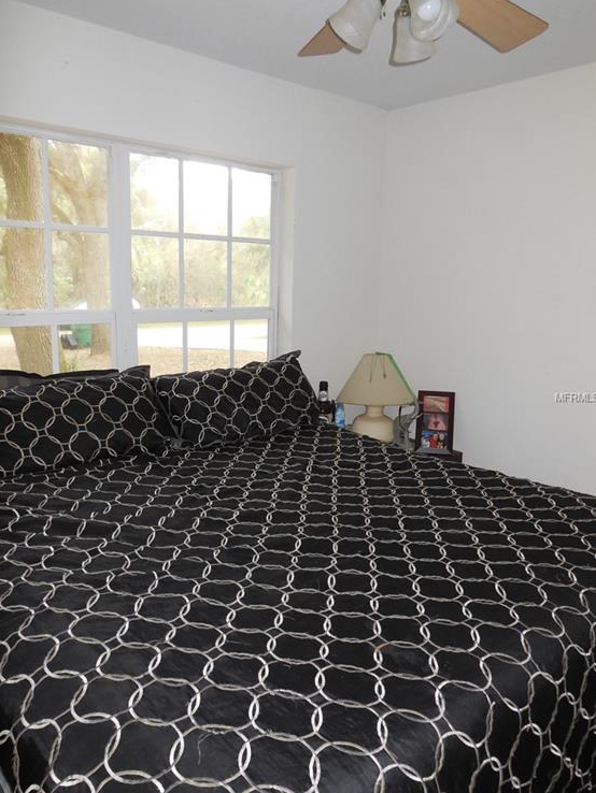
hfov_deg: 53.1
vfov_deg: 67.3
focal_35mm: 26
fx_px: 597
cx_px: 294
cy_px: 398
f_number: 3.1
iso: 320
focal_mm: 4.5
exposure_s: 1/25
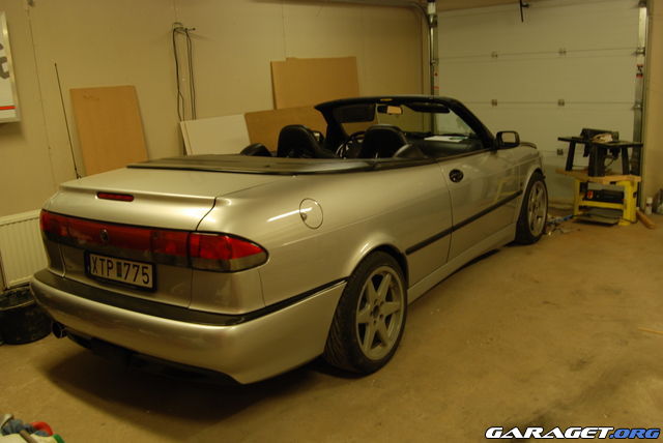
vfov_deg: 40.0
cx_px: 332
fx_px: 608
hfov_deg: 57.2
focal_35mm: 33
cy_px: 222
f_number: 7.1
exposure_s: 1/6
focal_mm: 22
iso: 320
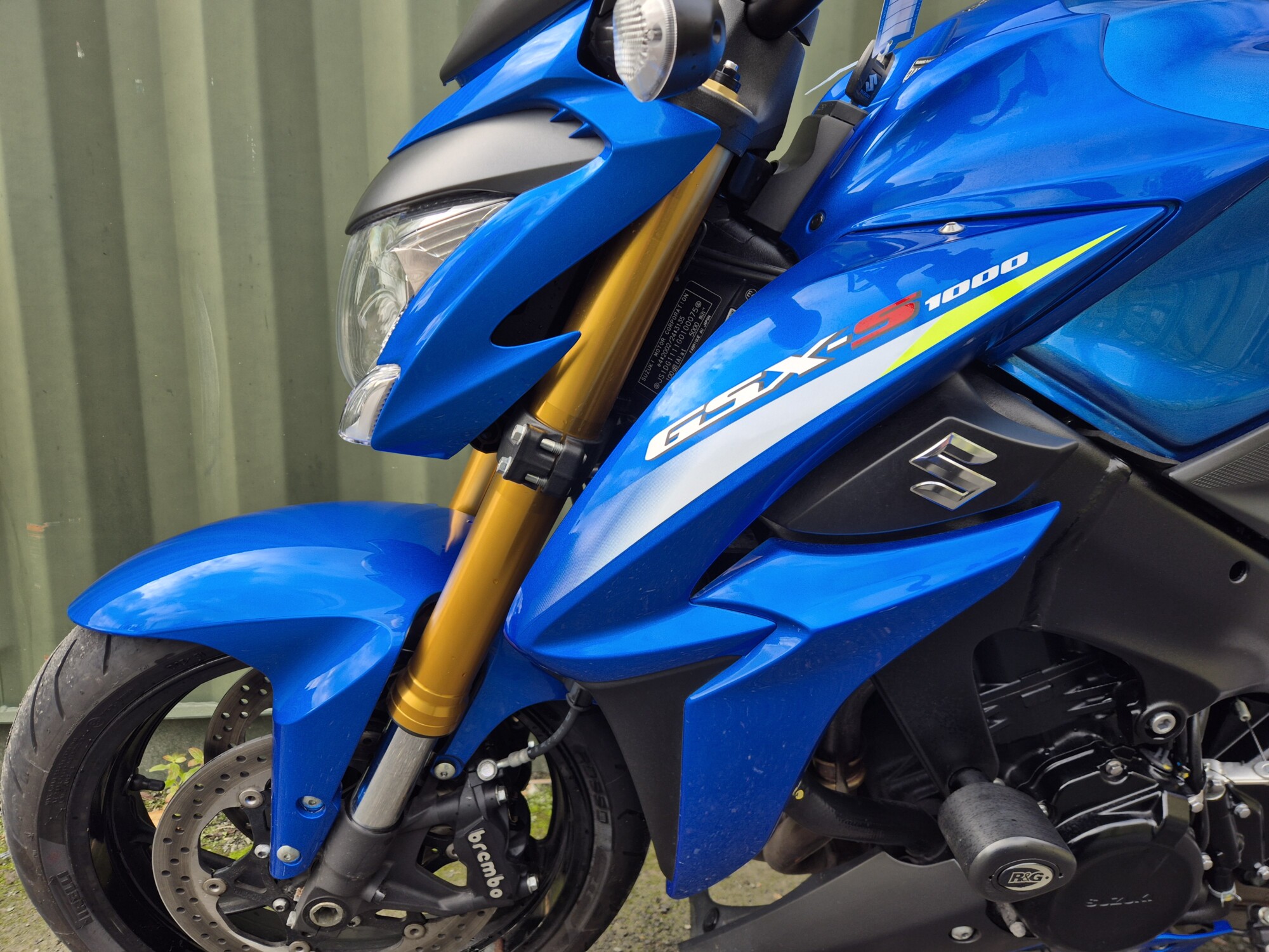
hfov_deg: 73.9
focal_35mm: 23
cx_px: 634
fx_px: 843
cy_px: 476
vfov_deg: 58.9
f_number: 1.8
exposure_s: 1/287
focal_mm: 5.4
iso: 25
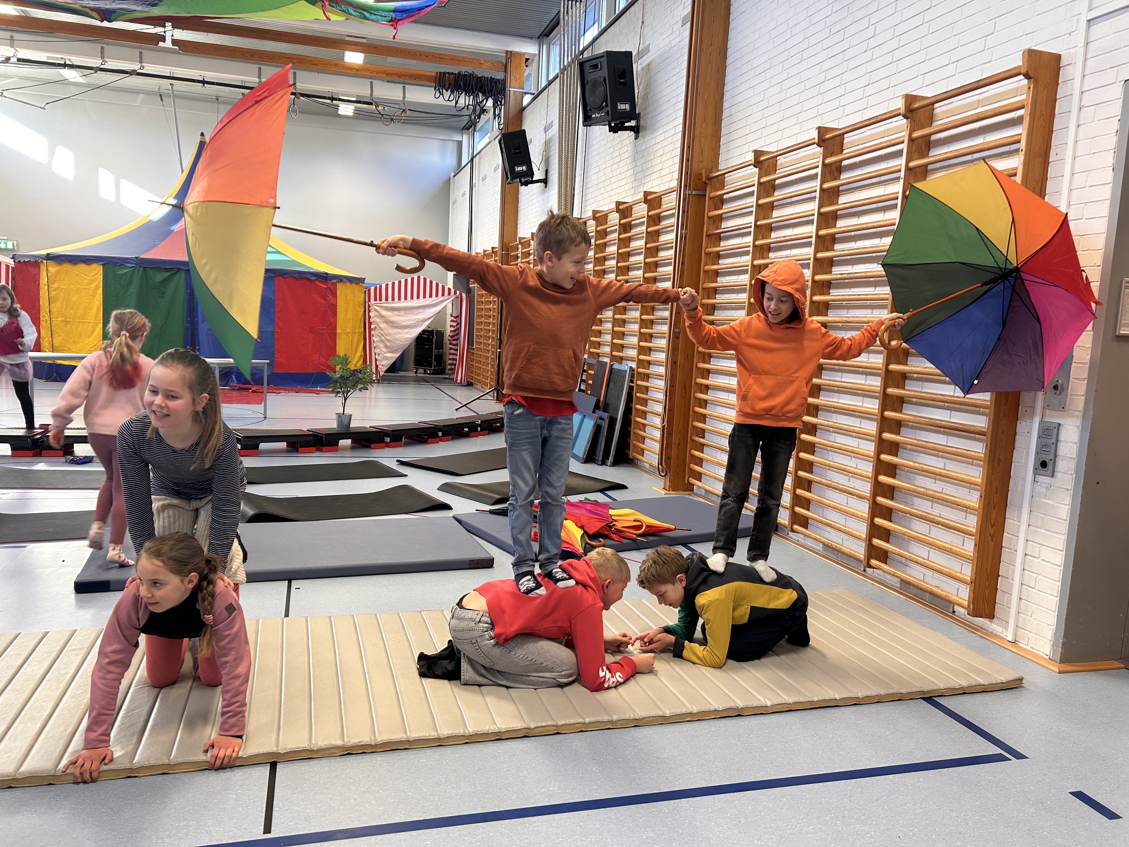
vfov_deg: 53.1
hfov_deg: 67.3
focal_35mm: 26
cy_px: 424
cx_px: 564
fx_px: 848
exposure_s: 1/50
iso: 100
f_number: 1.5
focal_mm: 5.7
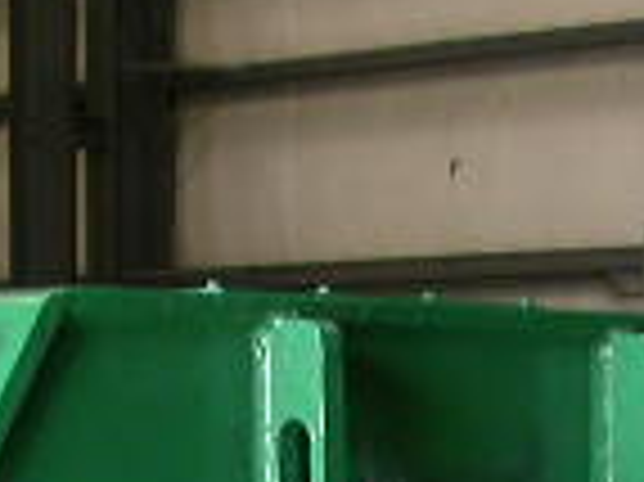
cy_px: 1018
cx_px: 734
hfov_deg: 11.4
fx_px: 3160
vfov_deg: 8.2
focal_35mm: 170
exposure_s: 1/46.2
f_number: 2.6
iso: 100
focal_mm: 7.85
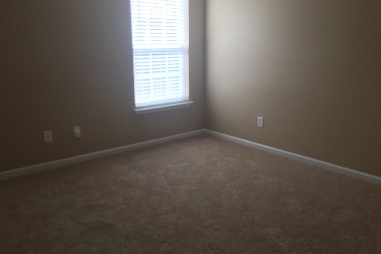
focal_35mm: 31
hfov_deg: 60.3
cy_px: 114
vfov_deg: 42.3
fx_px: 328
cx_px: 187
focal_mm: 4.15
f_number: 2.2
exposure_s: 1/30
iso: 40
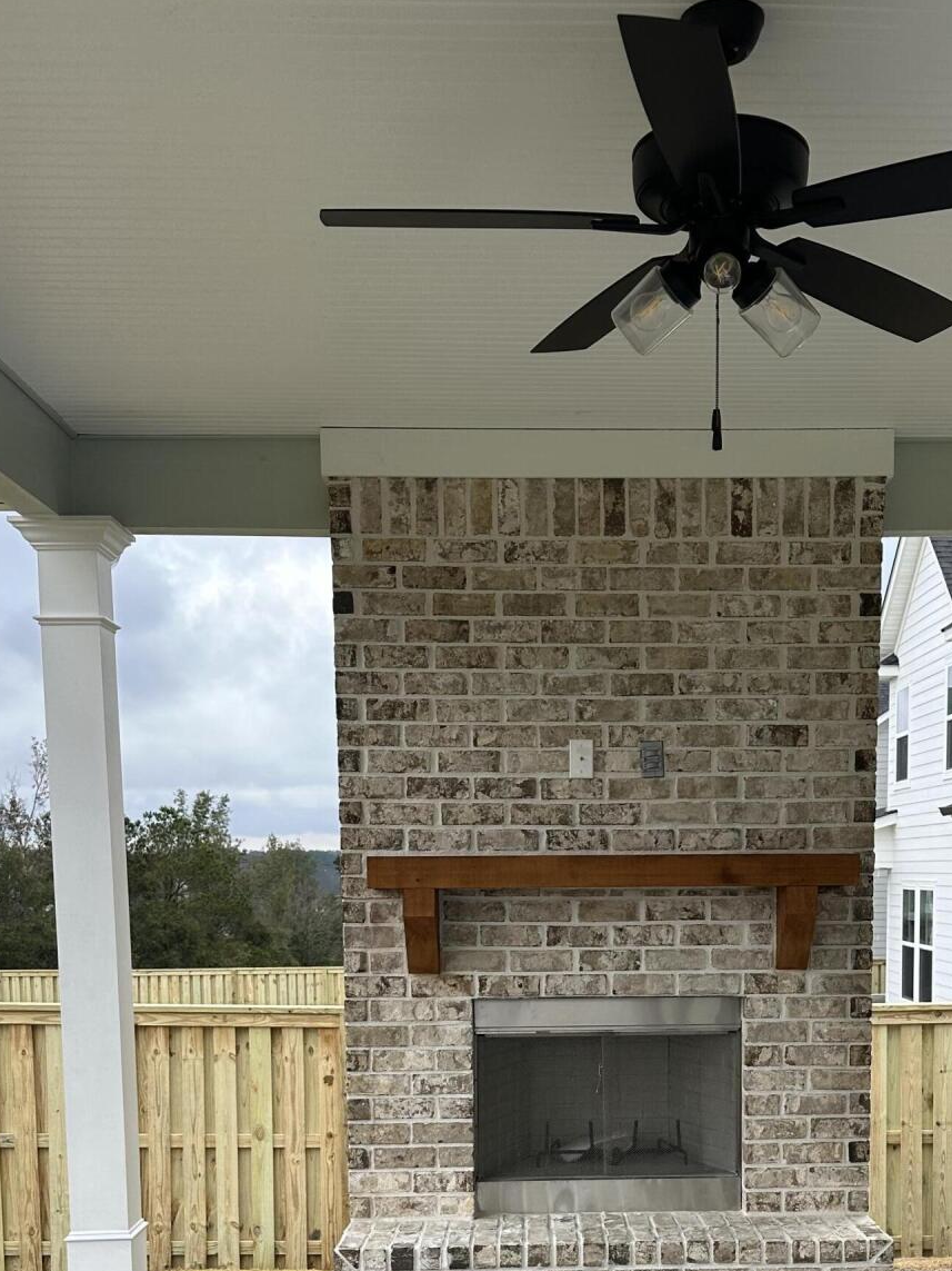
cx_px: 589
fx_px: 1540
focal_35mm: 42
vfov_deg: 42.6
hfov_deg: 34.2
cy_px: 1030
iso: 80
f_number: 1.78
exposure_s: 1/1433
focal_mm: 6.86
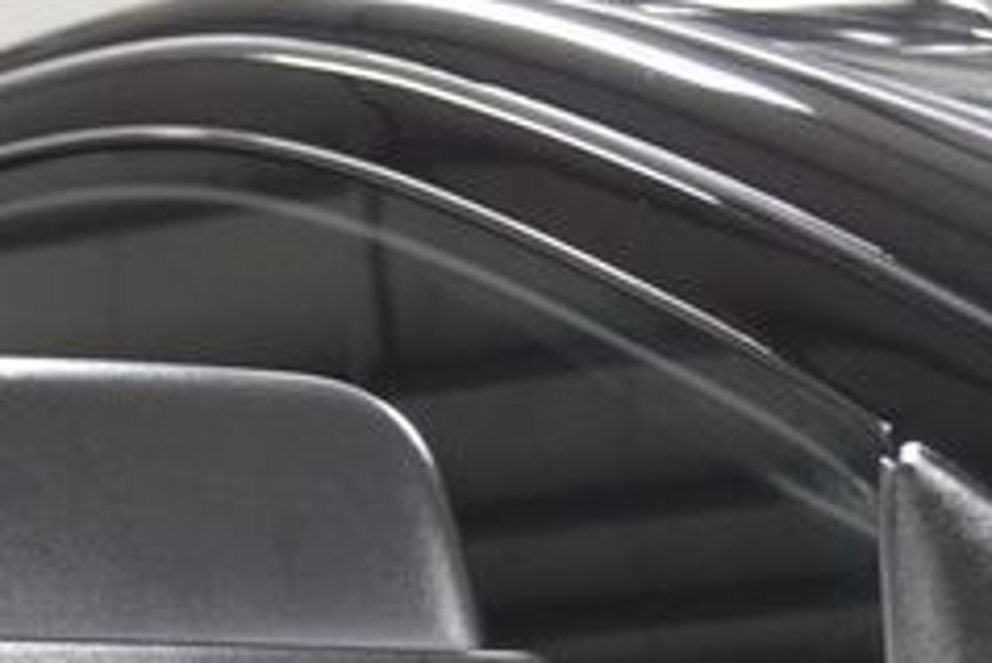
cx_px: 167
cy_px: 828
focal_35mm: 141
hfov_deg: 14.4
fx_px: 3897
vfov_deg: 9.6
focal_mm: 35
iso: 2500
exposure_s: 1/60
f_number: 5
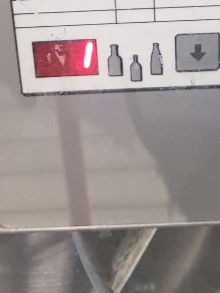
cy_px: -159
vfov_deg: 18.2
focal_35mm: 95
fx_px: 805
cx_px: 155
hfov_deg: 15.5
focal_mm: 4.3
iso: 200
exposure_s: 1/14
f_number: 1.7
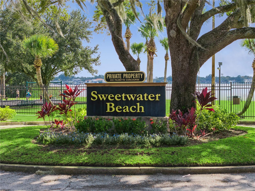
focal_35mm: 70
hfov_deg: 27.8
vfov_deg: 21.0
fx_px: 516
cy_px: 96
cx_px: 128
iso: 350
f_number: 2.8
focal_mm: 19.35
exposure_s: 1/60
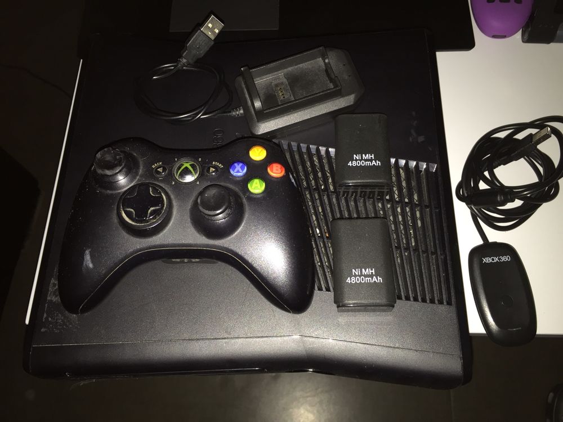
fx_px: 472
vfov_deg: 48.2
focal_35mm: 29
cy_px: 211
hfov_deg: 61.7
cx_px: 282
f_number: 2.2
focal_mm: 4.15
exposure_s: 1/33
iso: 80
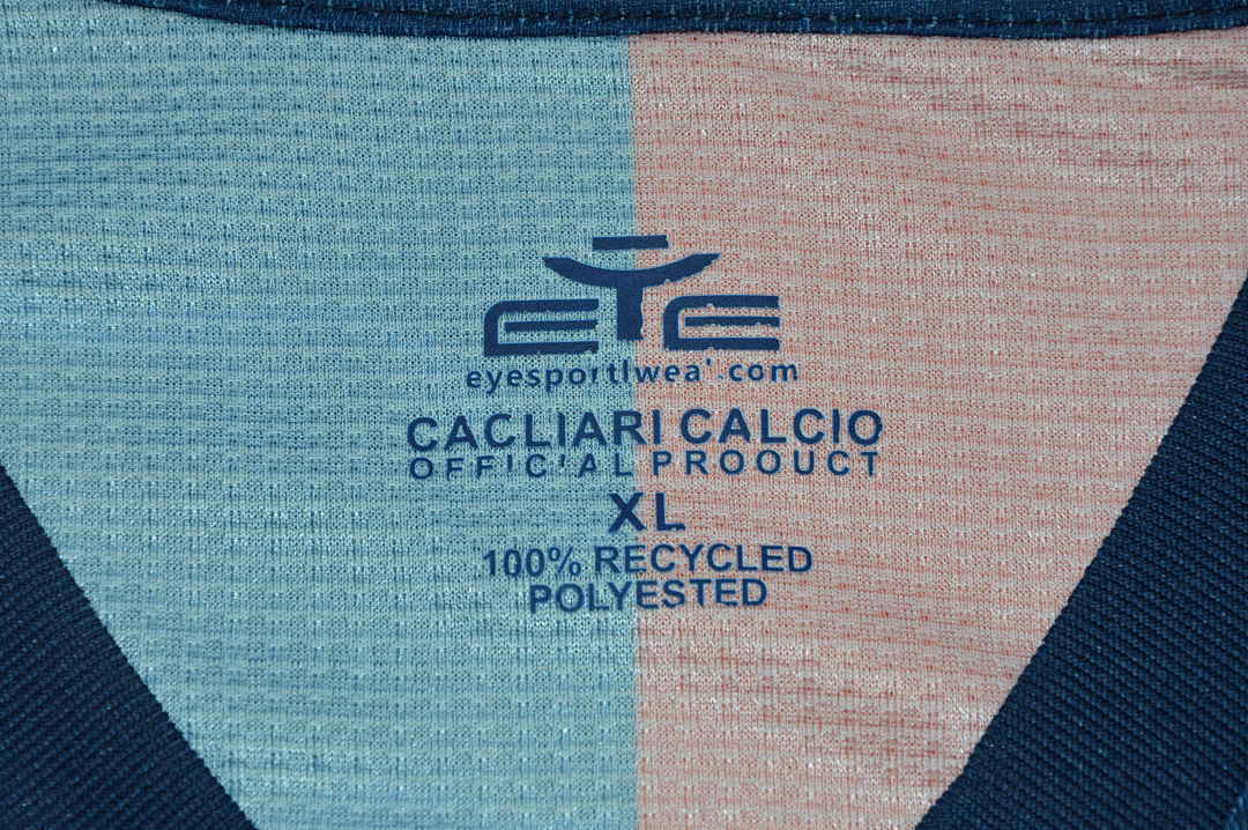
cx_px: 624
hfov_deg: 13.1
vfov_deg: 8.7
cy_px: 415
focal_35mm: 158
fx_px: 5455
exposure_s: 1/200
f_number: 13
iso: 400
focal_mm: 105
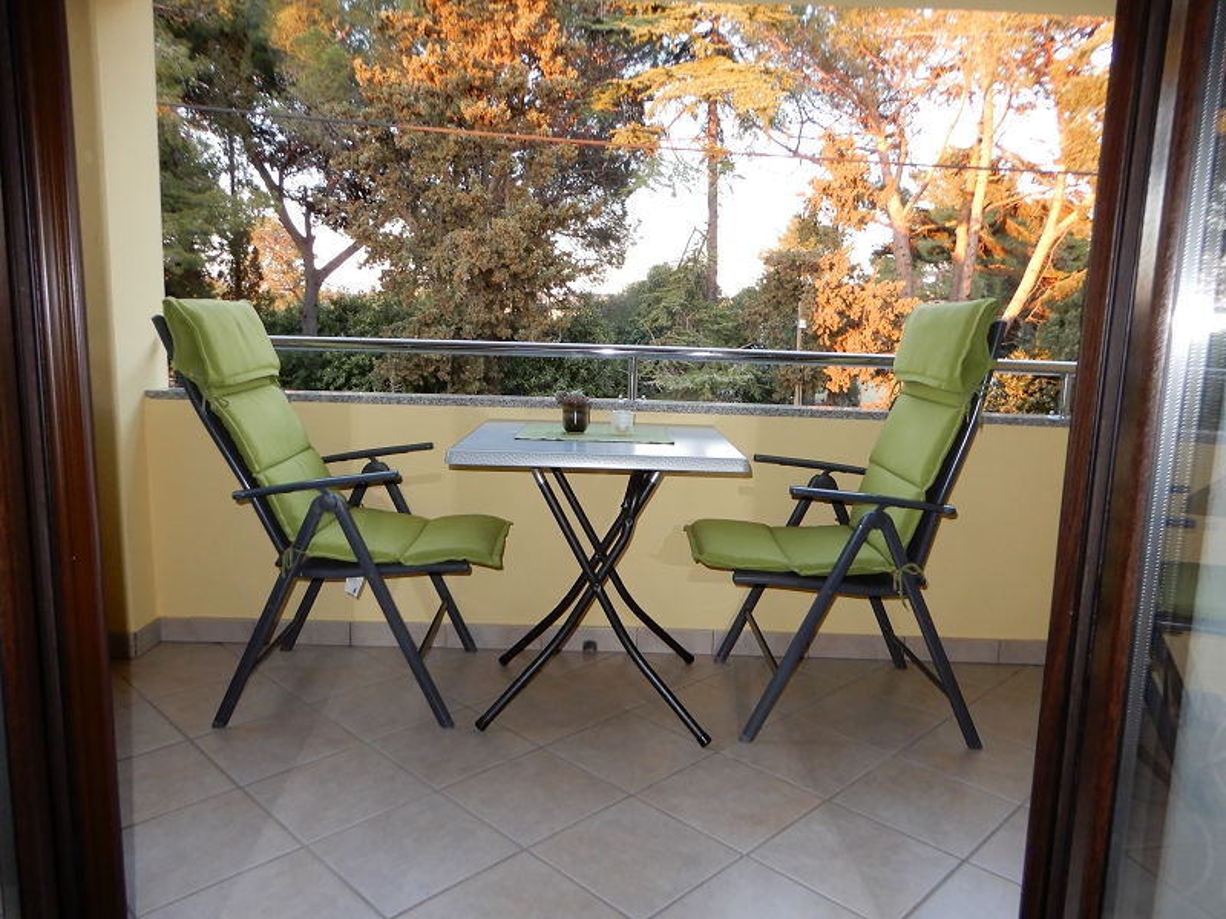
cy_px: 460
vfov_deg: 56.8
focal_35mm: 24
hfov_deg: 71.6
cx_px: 613
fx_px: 850
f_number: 3.4
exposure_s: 1/30
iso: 200
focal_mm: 4.3
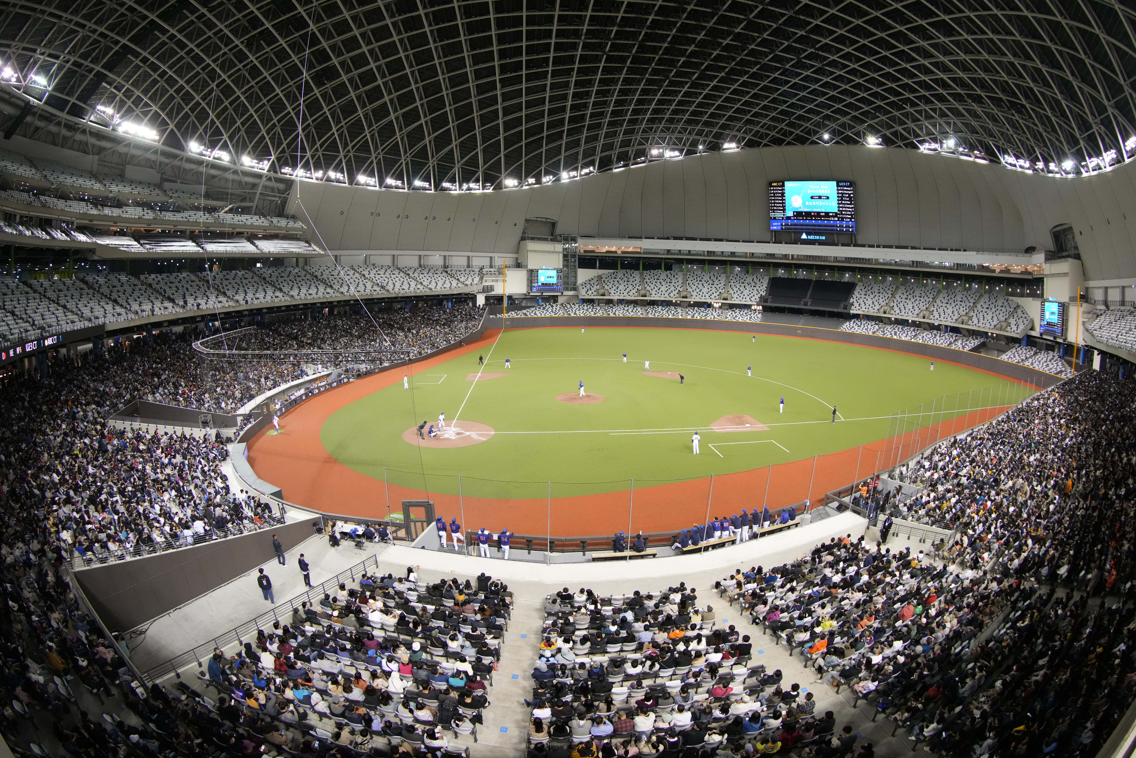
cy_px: 379
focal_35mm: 15
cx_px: 568
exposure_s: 1/250
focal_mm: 15
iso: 5000
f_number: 6.3
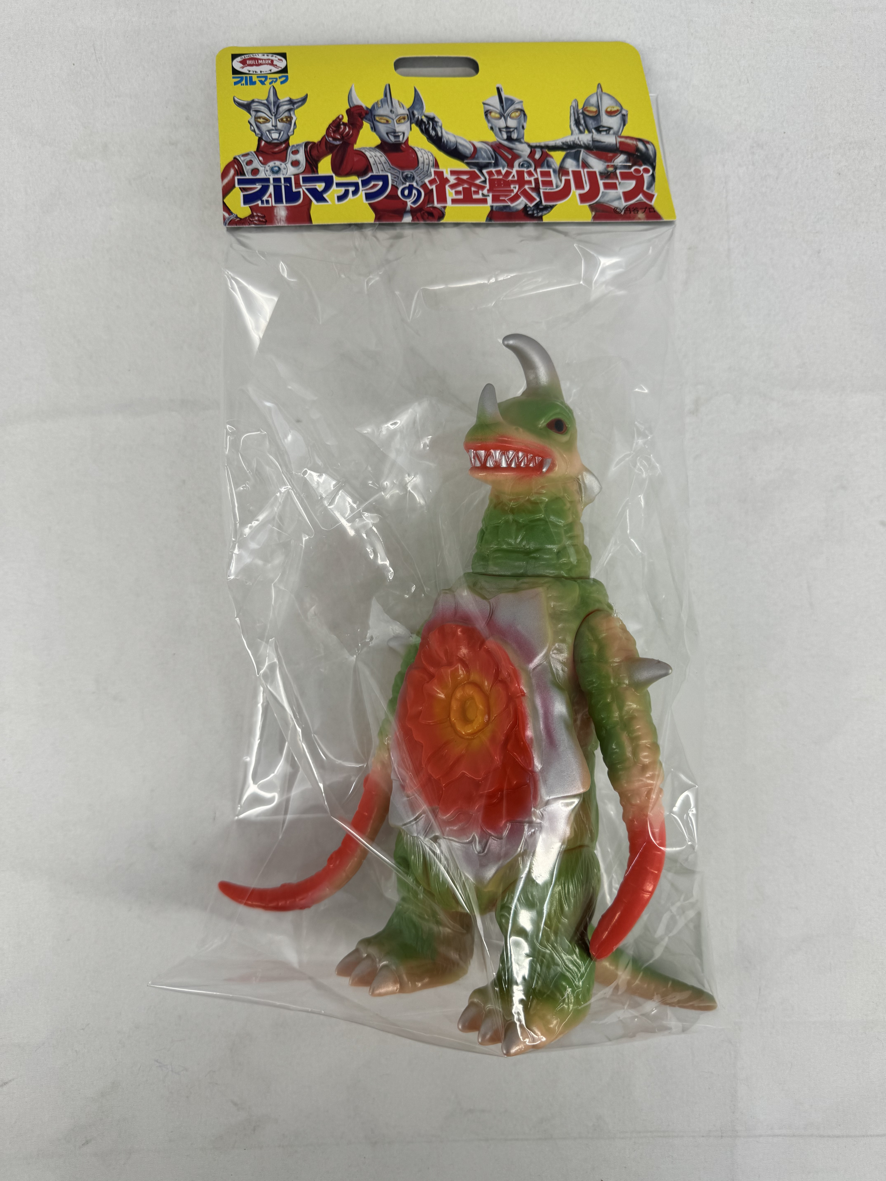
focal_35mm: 24
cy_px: 590
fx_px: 819
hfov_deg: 56.8
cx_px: 443
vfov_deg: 71.6
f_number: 1.78
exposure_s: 1/407
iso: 80
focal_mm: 6.86
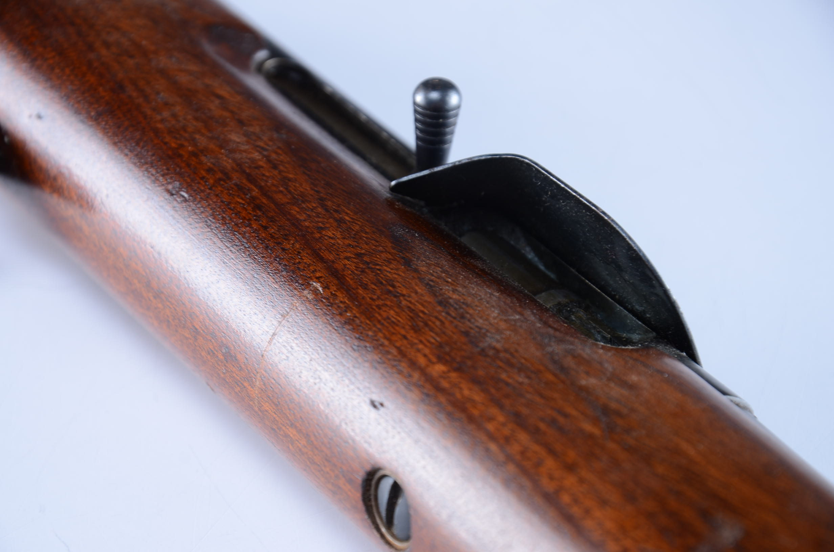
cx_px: 417
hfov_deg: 13.1
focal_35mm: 158
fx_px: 3641
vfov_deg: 8.7
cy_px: 276
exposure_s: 1/100
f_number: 9
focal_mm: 105
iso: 100
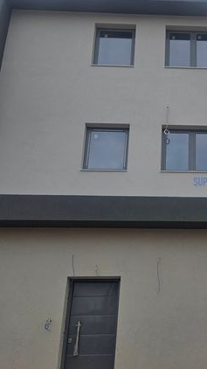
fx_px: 371
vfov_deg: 52.7
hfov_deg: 28.9
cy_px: 165
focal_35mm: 38
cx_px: 213
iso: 25
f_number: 1.8
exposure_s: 1/1978
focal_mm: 5.4
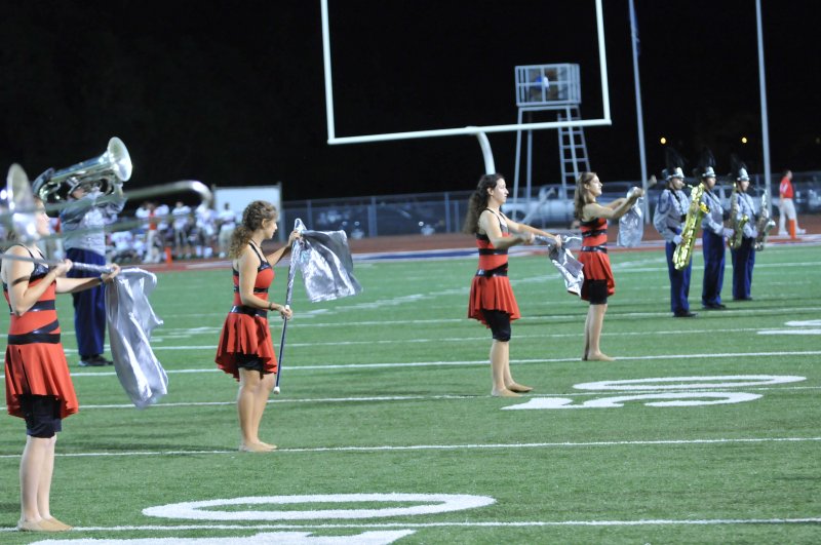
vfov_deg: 9.6
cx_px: 410
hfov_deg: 14.4
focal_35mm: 142
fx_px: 3245
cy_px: 272
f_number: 2.8
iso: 1600
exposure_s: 1/100
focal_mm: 95
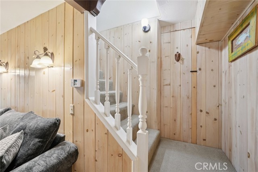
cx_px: 129
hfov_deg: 96.8
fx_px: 115
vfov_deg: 73.7
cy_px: 86
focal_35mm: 16
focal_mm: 16
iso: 400
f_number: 8
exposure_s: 1/3.33
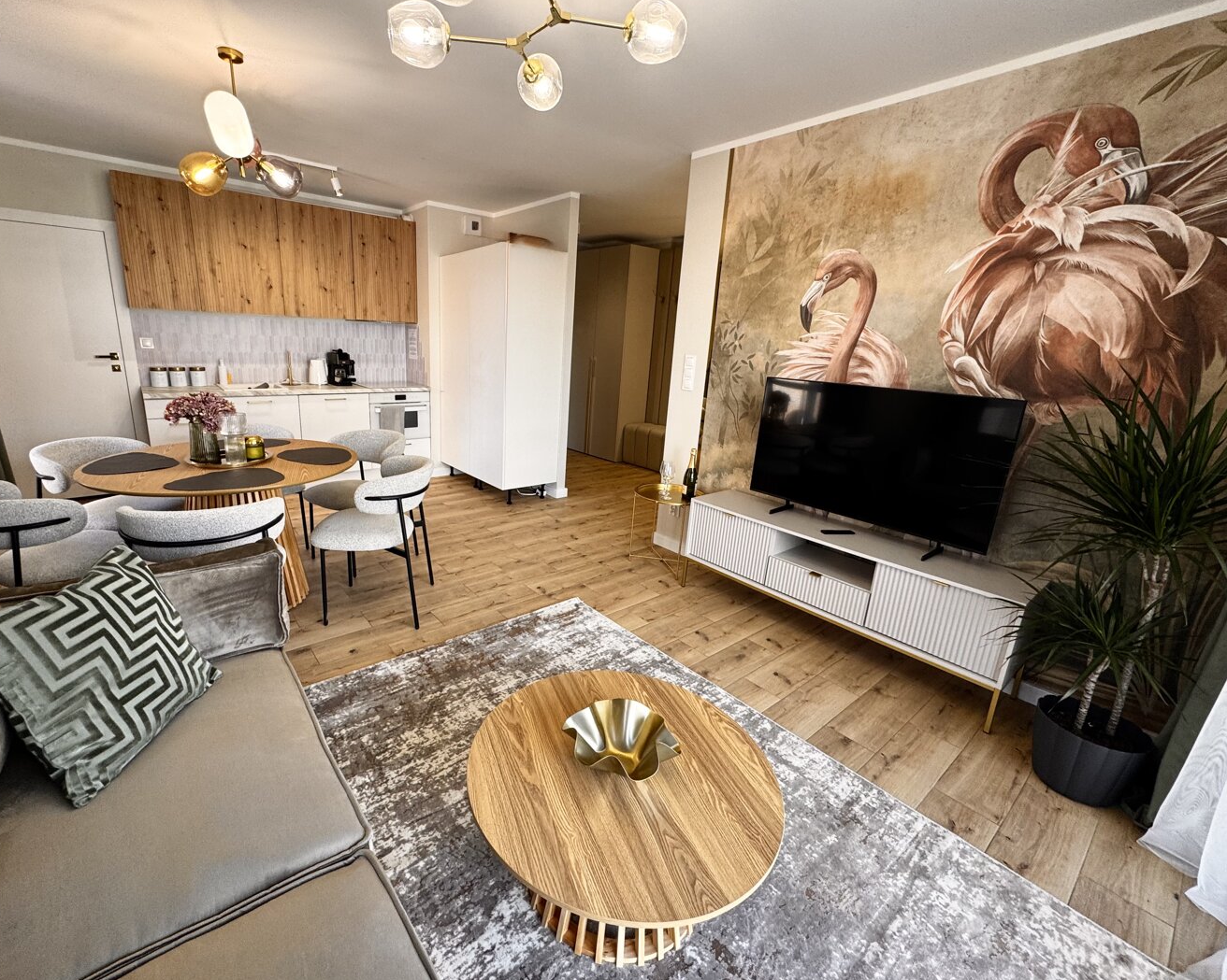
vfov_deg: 84.0
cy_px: 479
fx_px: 545
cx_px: 555
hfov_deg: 96.5
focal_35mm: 15
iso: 100
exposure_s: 1/99
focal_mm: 2.22
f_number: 2.2
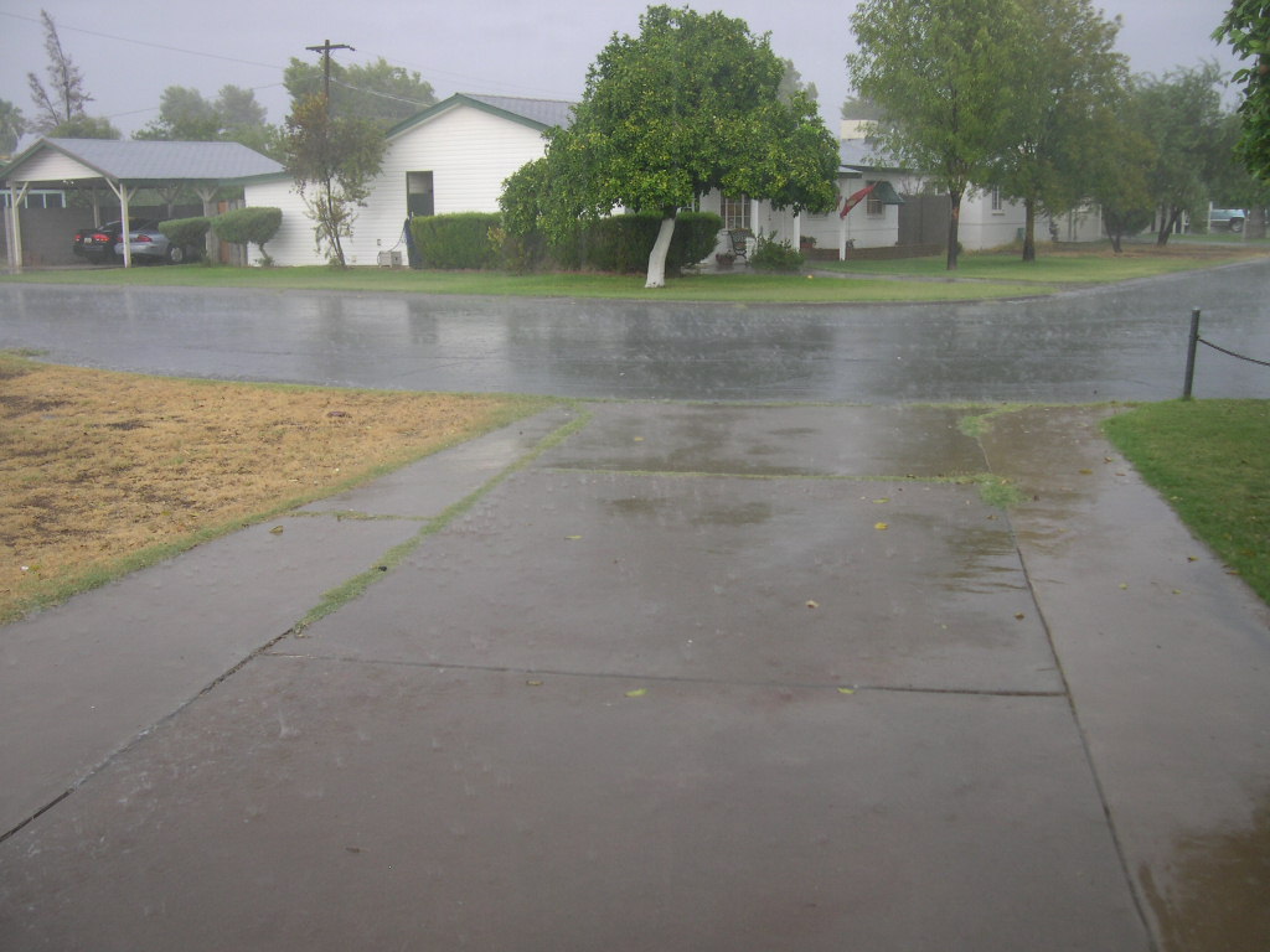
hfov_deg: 49.0
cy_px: 476
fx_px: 1394
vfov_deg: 37.7
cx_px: 635
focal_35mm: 38
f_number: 2.8
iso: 100
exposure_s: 1/16.5
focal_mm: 8
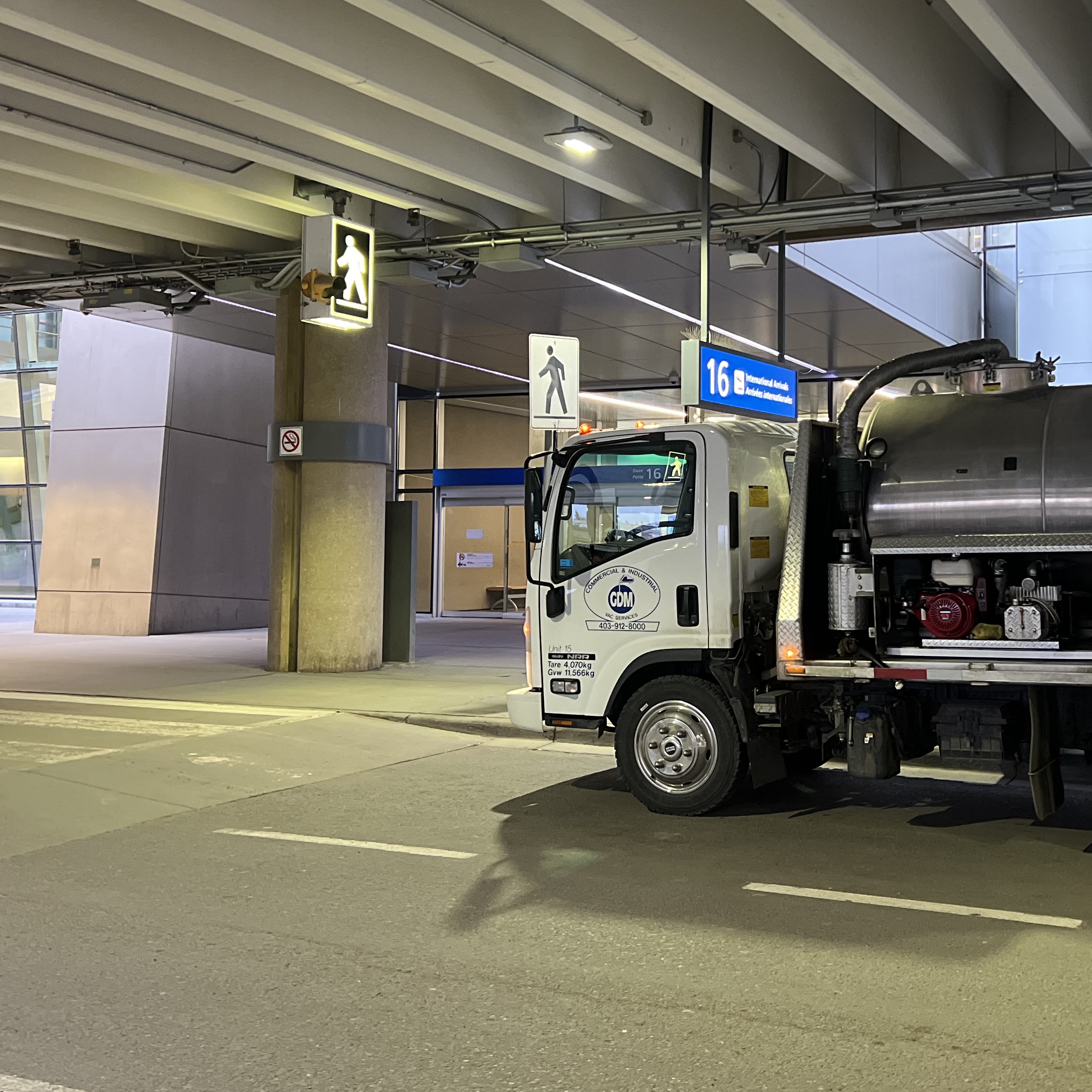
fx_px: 1499
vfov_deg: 39.9
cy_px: 446
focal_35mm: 42
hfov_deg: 39.7
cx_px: 697
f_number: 1.5
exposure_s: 1/60
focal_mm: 5.7
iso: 500
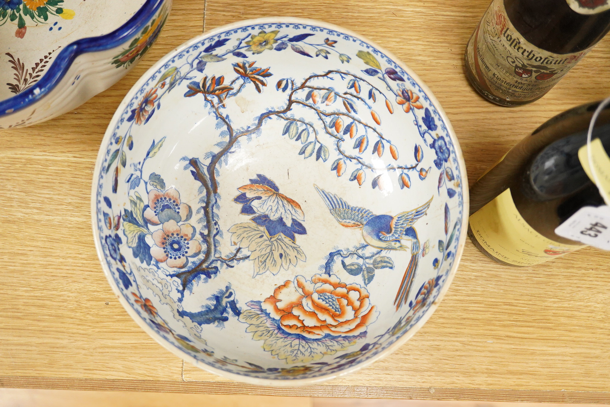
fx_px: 762
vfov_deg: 29.9
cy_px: 204
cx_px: 305
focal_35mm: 45
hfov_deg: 43.6
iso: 2500
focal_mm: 30
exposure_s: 1/200
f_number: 3.5
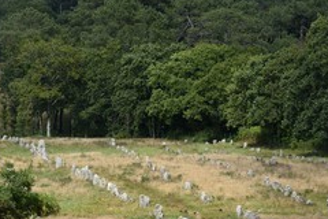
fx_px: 2396
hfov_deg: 7.8
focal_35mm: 263
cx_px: 141
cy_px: 123
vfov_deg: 5.2
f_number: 13
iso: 200
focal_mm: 150
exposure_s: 1/200
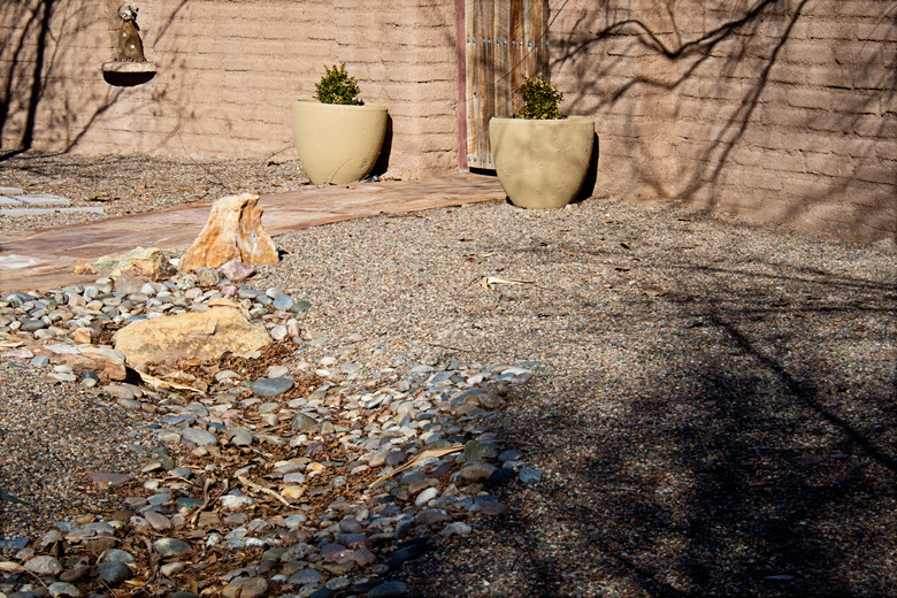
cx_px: 448
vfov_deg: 15.2
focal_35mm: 90
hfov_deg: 22.6
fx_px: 2242
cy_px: 299
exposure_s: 1/125
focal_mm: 90
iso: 400
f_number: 20
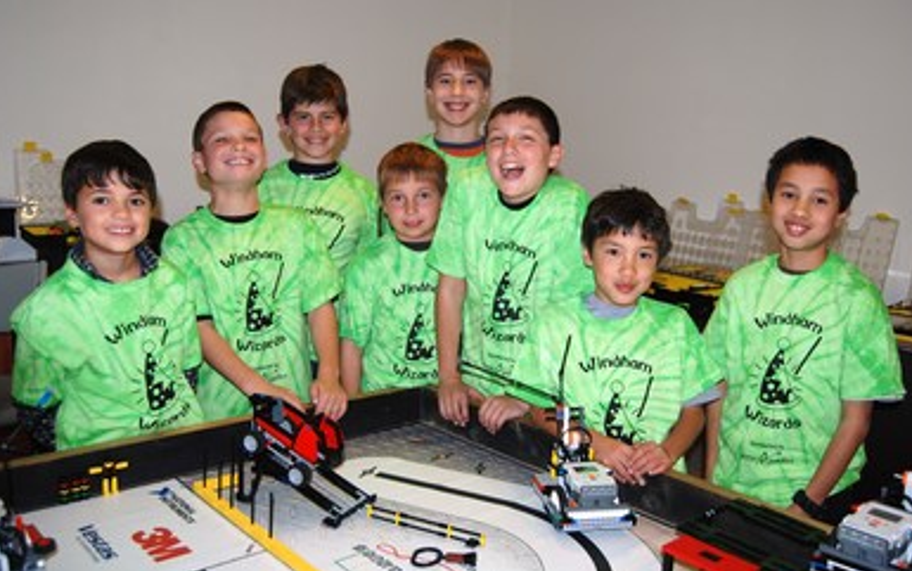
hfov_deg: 55.3
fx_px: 870
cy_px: 261
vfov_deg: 36.3
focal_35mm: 35
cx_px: 462
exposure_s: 1/60
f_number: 3.8
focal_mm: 22
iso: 200
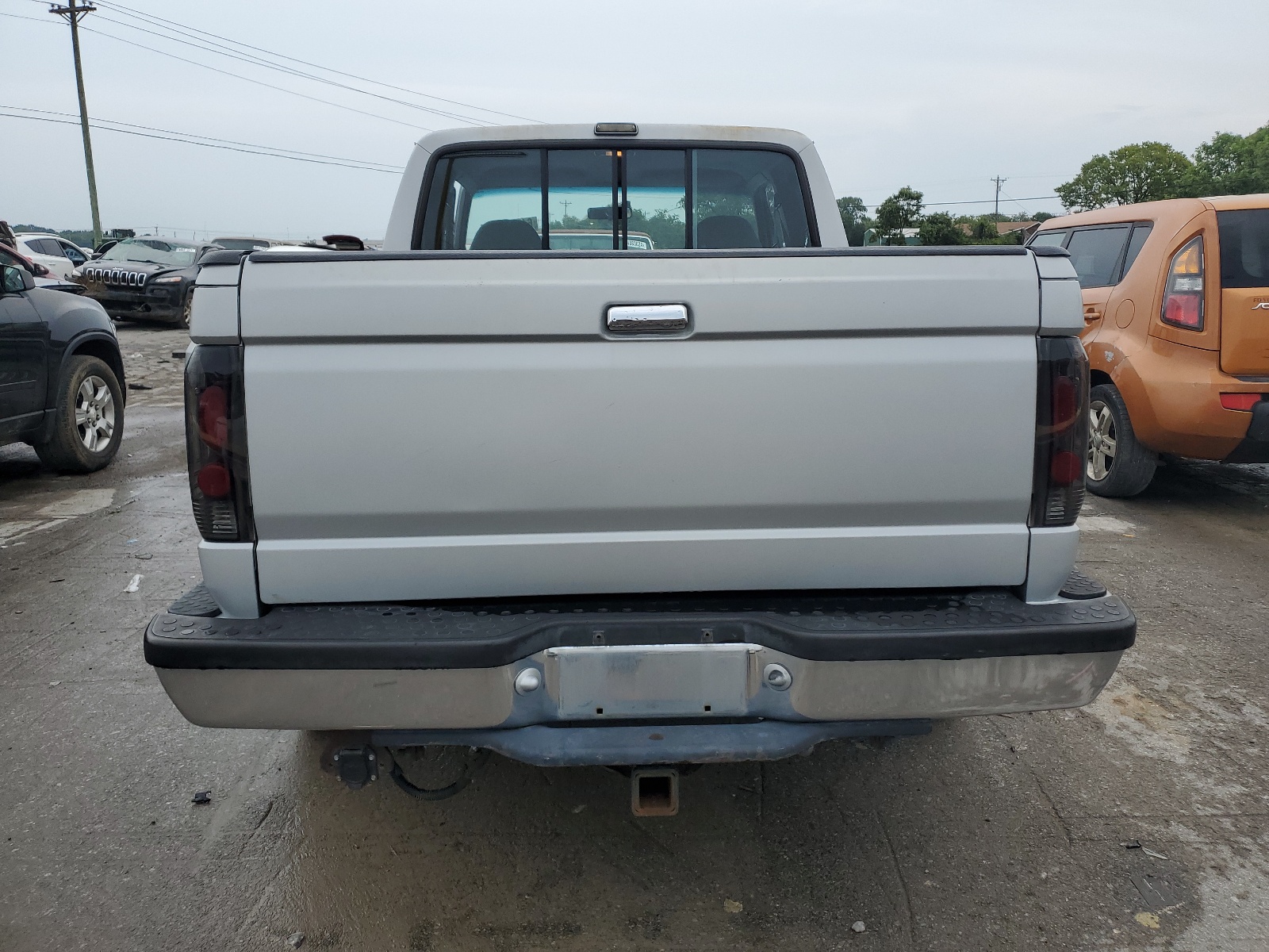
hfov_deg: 67.3
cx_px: 634
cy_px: 476
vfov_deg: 53.1
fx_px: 953
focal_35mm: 26
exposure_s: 1/1429
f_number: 1.5
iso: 50
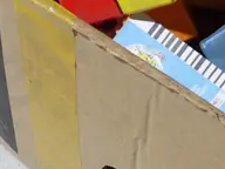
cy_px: -60
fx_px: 1384
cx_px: 200
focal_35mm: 213
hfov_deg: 9.3
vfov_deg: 6.9
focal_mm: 20
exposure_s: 1/60
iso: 800
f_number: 4.5
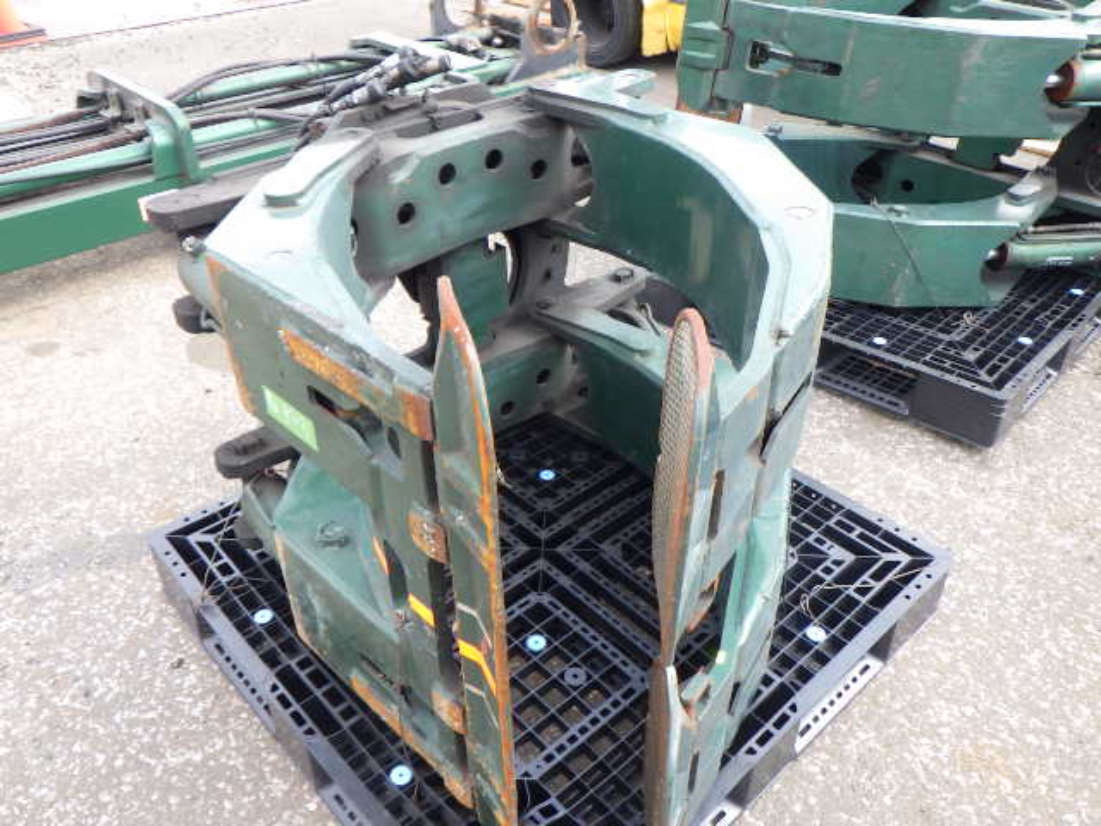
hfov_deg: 63.4
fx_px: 891
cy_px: 413
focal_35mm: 28
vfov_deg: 49.7
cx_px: 550
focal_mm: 5
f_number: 3.5
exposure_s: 1/160
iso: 125
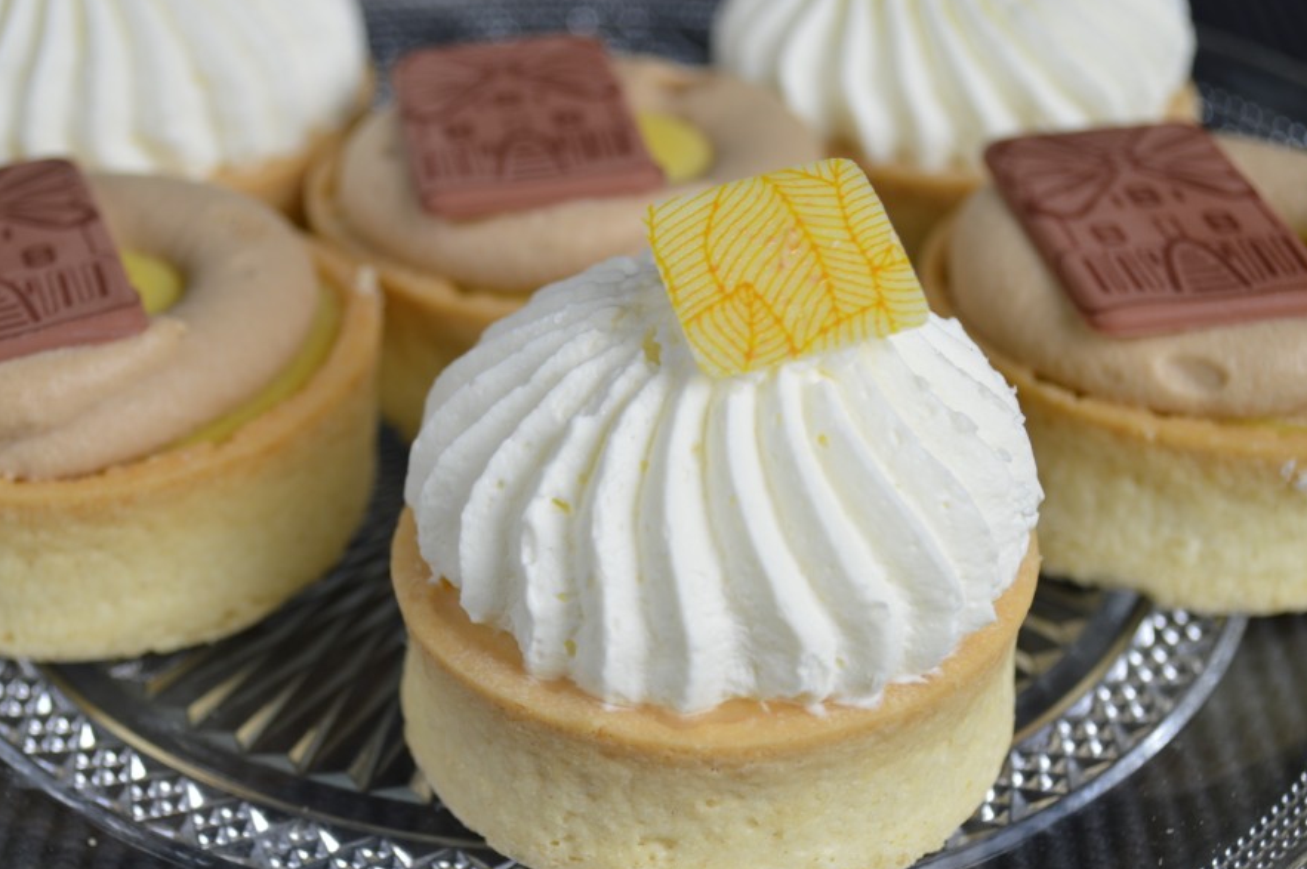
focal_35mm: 69
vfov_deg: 19.8
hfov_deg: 29.3
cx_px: 519
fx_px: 2490
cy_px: 531
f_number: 5.6
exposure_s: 1/13
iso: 100
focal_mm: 35
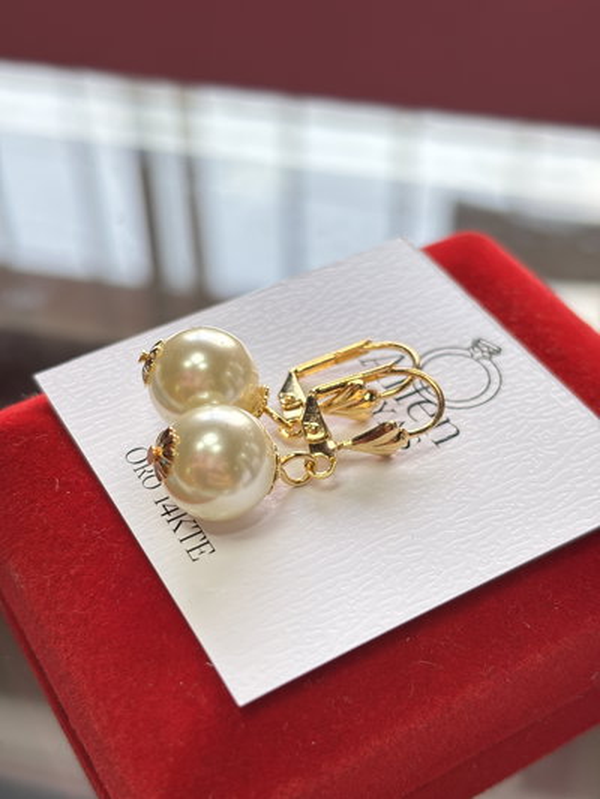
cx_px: 300
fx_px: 1201
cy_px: 400
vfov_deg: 36.8
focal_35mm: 52
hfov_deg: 28.0
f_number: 1.6
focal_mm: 5.96
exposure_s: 1/121
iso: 40
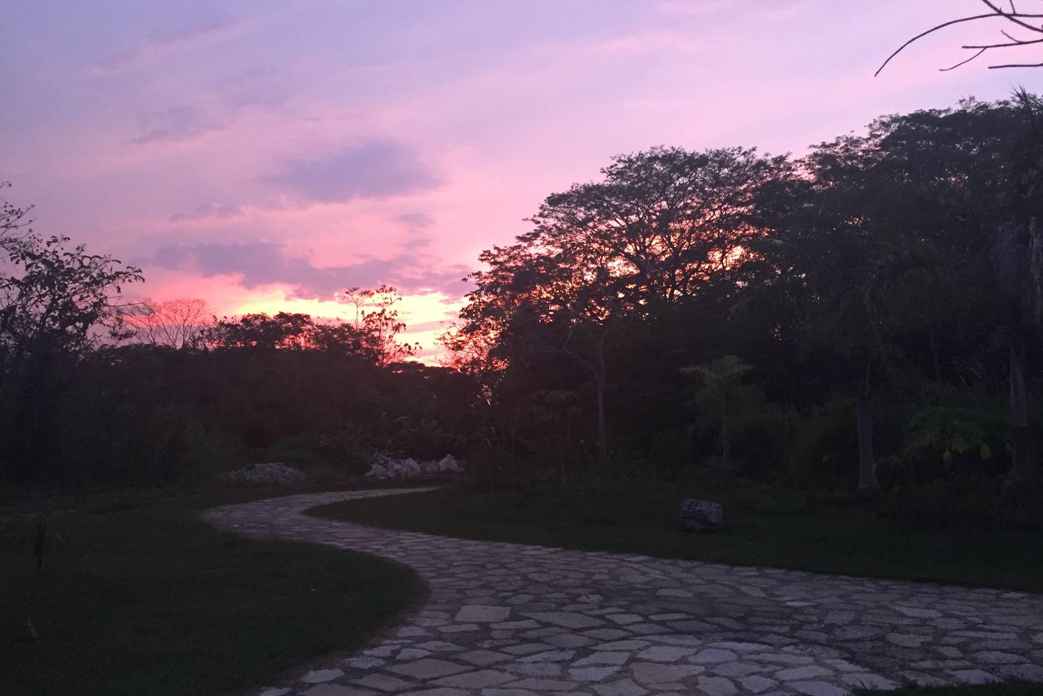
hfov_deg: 60.3
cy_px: 358
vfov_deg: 42.3
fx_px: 898
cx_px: 531
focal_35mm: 31
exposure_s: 1/30
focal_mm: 4.15
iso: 250
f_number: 2.2
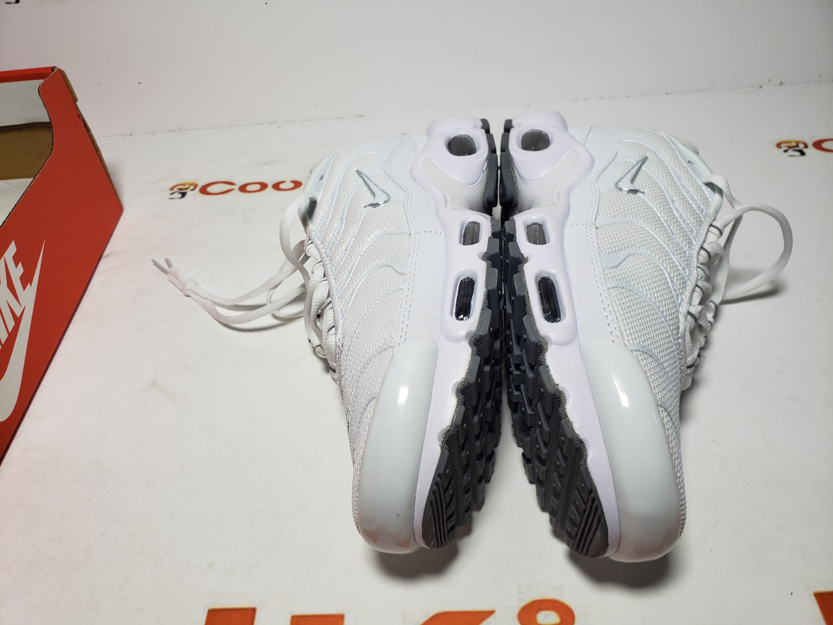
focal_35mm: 26
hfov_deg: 67.3
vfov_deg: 53.1
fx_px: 626
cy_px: 312
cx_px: 416
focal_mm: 4.3
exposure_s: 1/384
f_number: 2.4
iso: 50
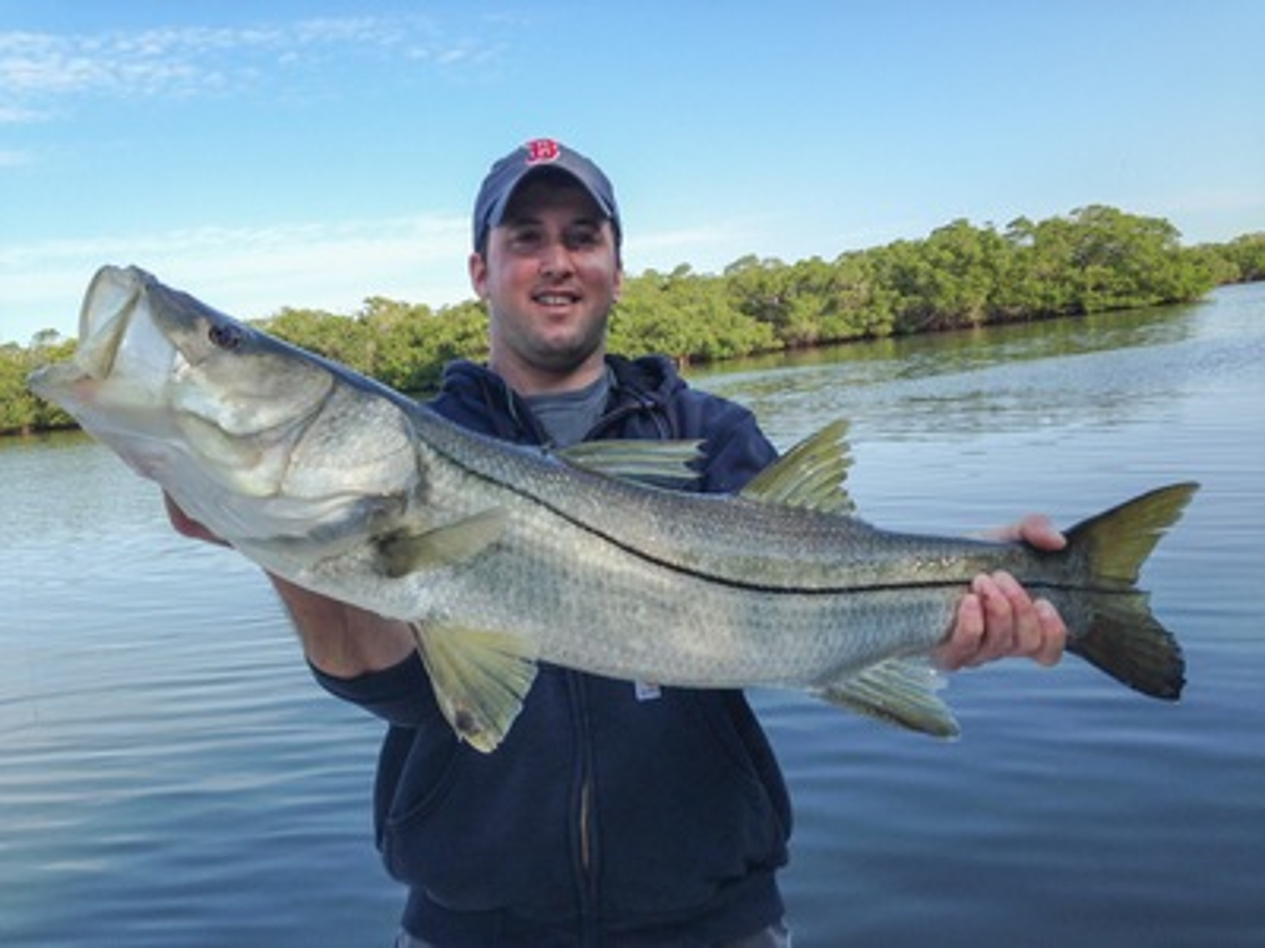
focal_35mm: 33
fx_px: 1206
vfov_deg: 42.9
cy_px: 474
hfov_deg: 55.4
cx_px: 632
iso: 50
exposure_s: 1/809
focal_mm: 4.12
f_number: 2.4
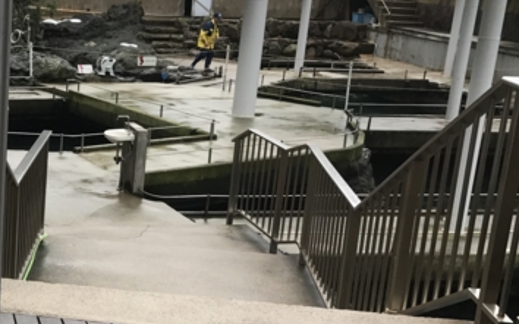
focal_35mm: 67
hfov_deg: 28.7
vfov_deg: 19.3
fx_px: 947
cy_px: 229
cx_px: -3
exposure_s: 1/400
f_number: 1.8
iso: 20
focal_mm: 3.99
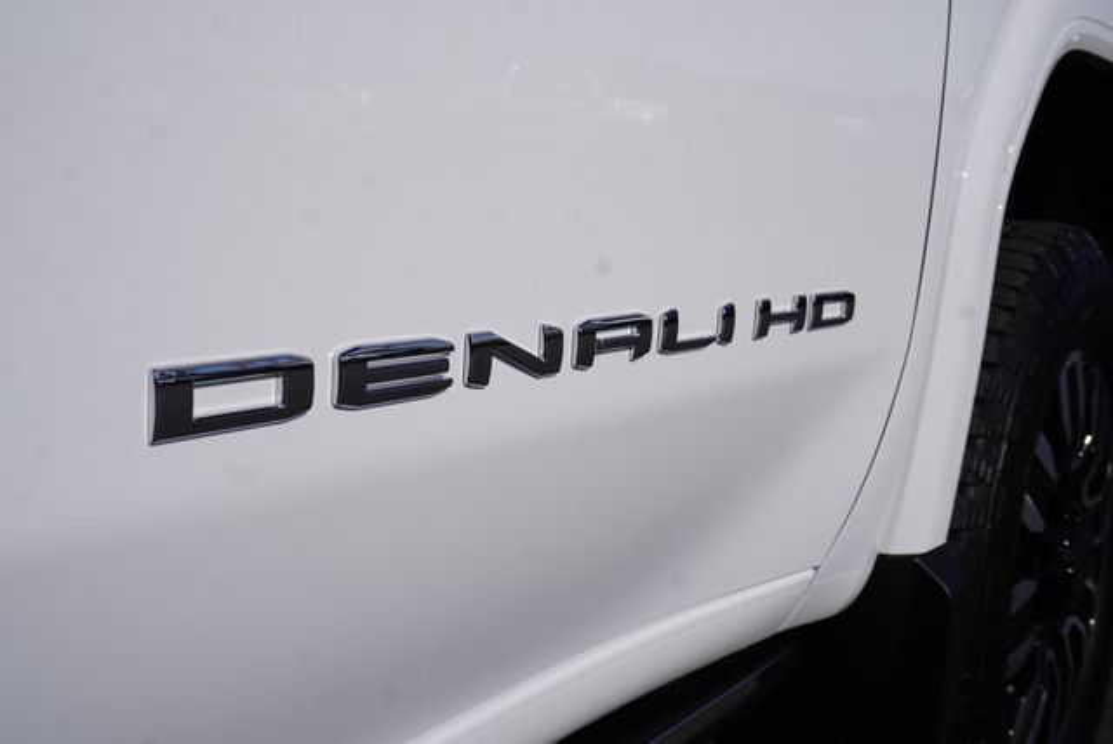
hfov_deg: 49.5
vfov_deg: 34.3
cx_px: 556
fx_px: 1207
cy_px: 372
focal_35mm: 39
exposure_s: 1/640
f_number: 11
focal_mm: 26
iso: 100
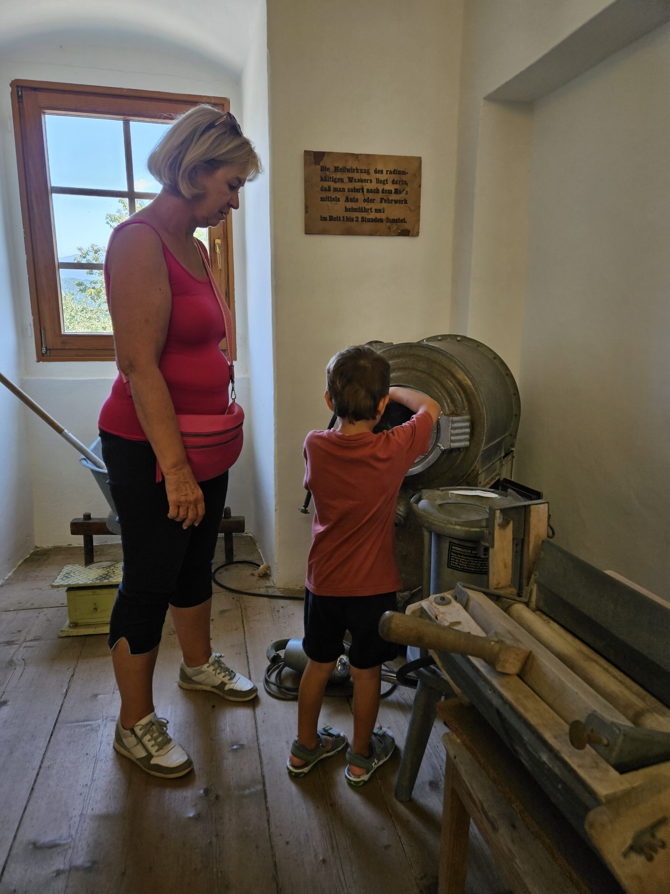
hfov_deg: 58.9
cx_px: 335
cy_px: 447
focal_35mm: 23
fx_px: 594
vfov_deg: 73.9
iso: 64
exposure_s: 1/100
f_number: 1.8
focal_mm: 5.4
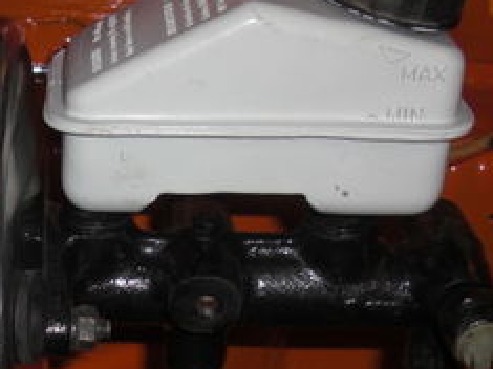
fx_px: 1395
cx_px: 25
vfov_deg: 15.0
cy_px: 277
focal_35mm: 98
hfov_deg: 19.6
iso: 50
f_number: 2.8
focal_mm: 6.3
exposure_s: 1/60
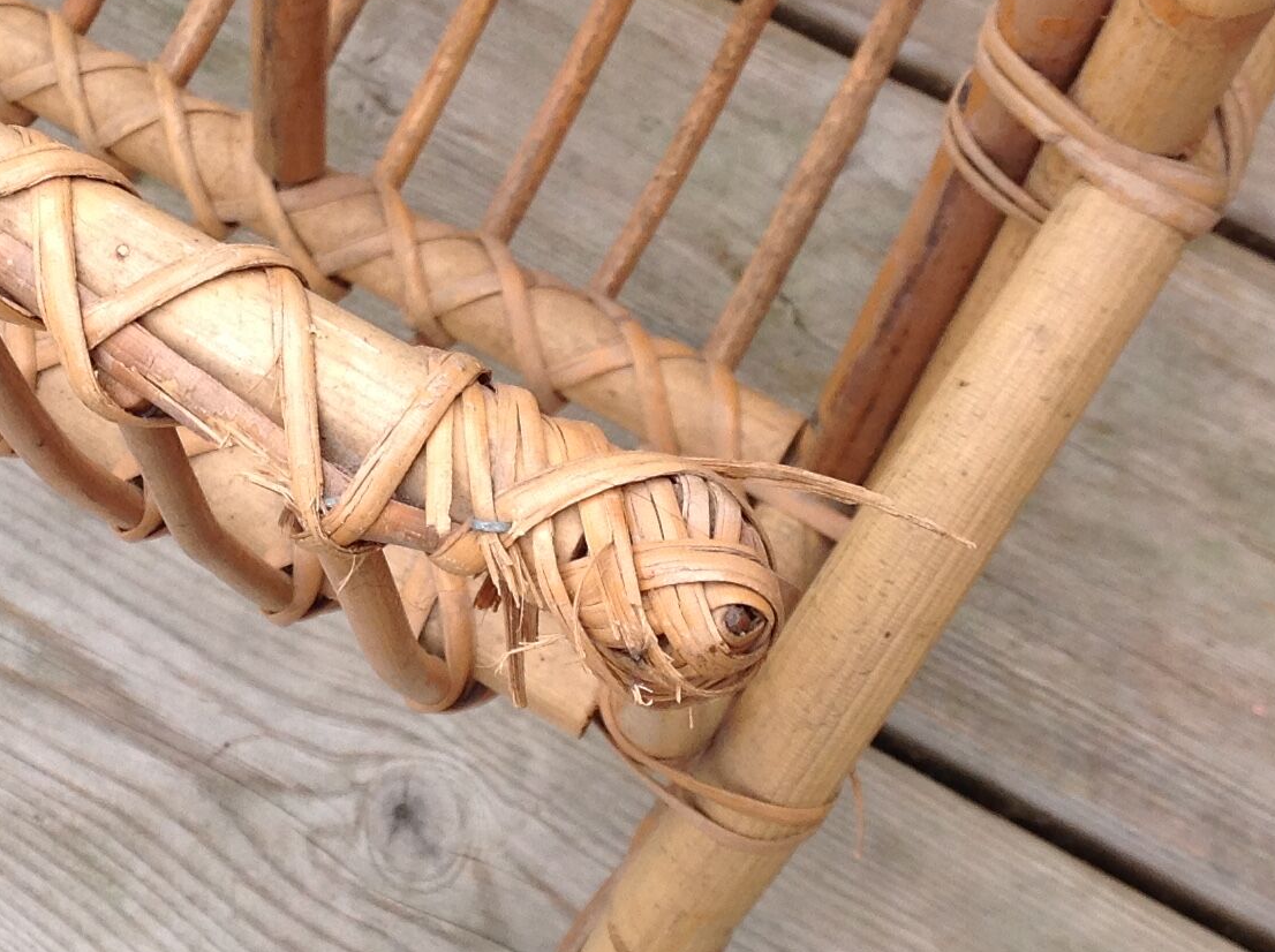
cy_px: 439
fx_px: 3016
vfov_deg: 17.9
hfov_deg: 23.6
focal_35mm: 82
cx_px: 291
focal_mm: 4.28
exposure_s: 1/496
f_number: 2.4
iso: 50
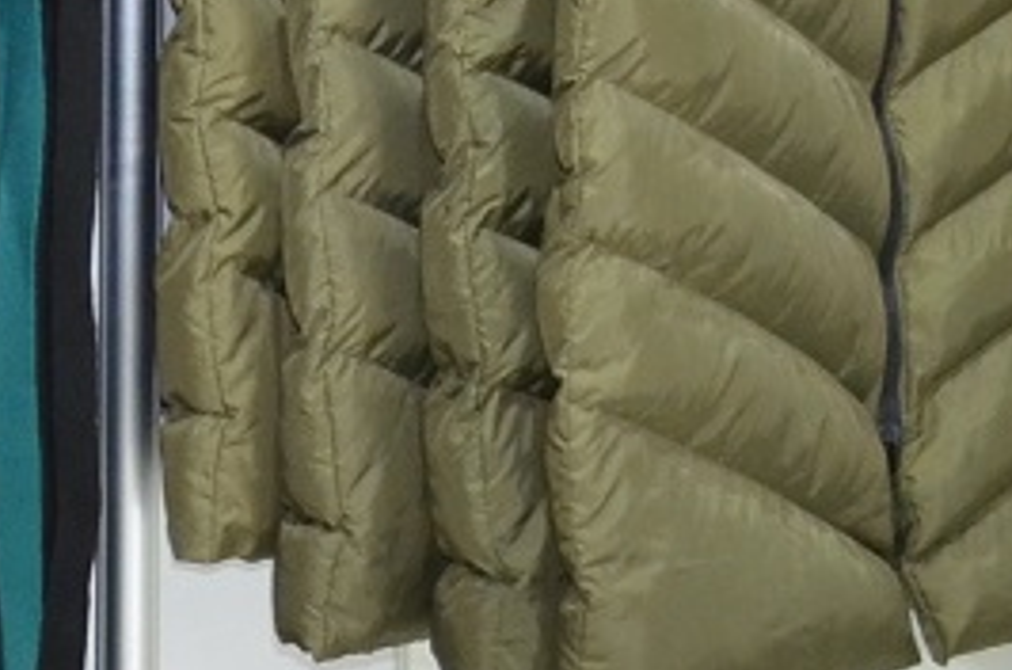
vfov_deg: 7.2
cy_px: -474
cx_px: -1275
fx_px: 5216
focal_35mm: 186
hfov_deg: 9.9
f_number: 3.5
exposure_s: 1/60
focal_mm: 22
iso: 800
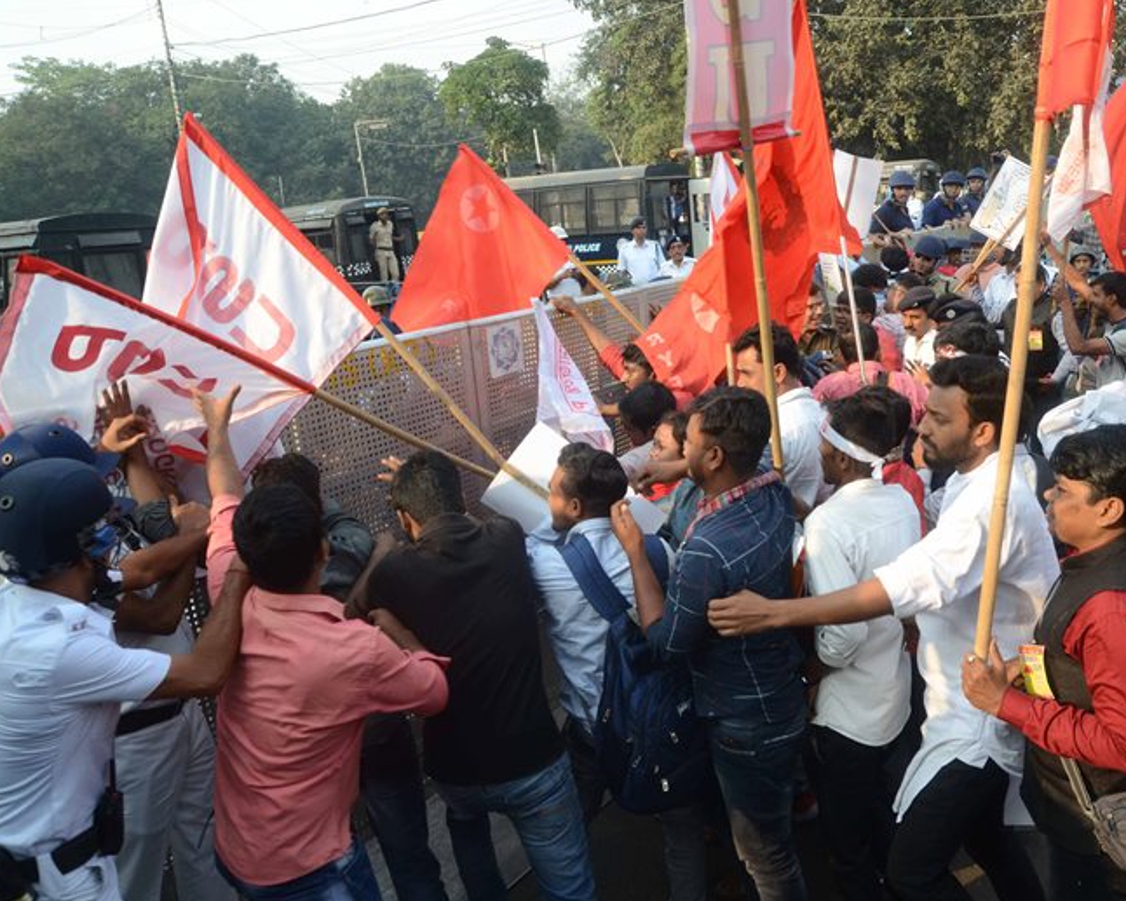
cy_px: 446
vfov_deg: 49.1
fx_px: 986
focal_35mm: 30
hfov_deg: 59.0
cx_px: 676
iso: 400
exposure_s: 1/200
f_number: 8
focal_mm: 17
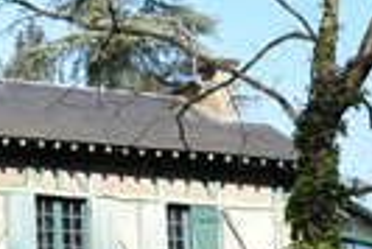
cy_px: 726
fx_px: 2328
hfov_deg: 8.8
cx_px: 638
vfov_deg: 5.7
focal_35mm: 225
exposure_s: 1/320
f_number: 11
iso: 400
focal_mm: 20
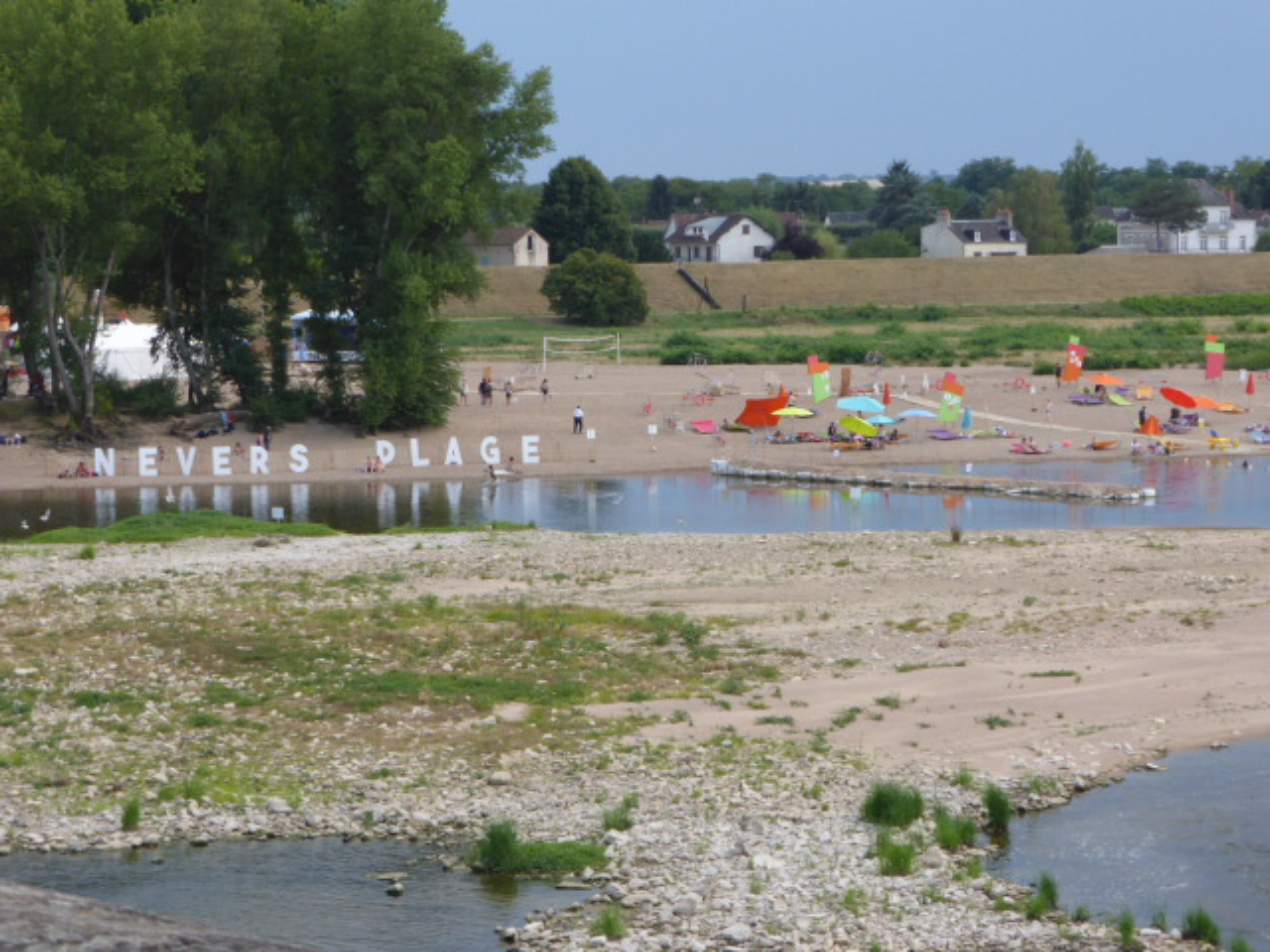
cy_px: 476
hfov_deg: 20.2
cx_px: 635
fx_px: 3559
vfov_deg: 15.2
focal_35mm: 97
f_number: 5.2
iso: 100
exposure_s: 1/125
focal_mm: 16.1
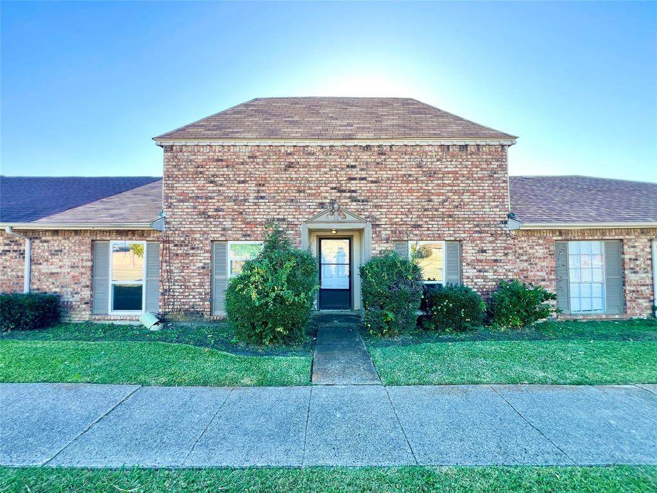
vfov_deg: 89.9
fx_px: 247
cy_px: 246
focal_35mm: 13
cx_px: 328
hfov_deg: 106.2
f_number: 1.8
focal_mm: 1.57
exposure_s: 1/169
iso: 32
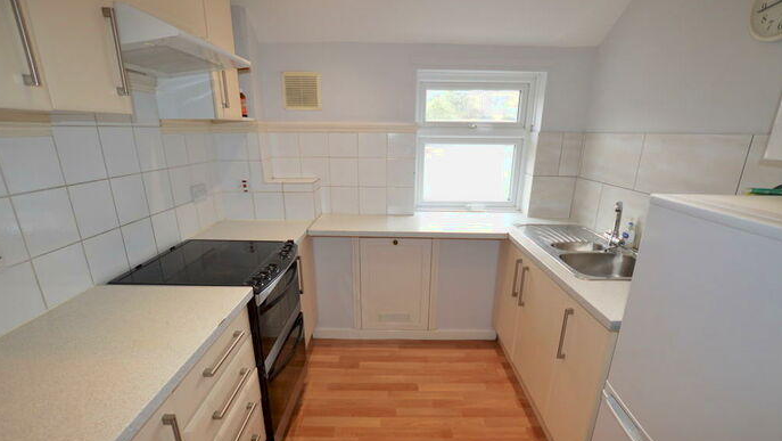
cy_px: 255
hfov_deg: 99.3
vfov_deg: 66.7
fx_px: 332
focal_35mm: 16
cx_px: 393
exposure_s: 1/125
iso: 400
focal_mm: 10
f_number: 4
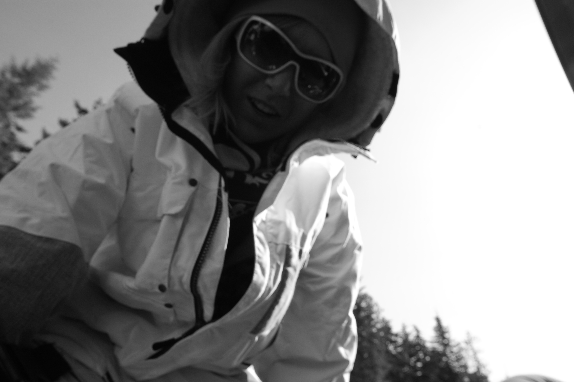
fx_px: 358
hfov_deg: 77.4
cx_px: 287
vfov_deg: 56.1
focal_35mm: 22
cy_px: 191
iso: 400
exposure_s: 1/400
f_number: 10
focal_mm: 15
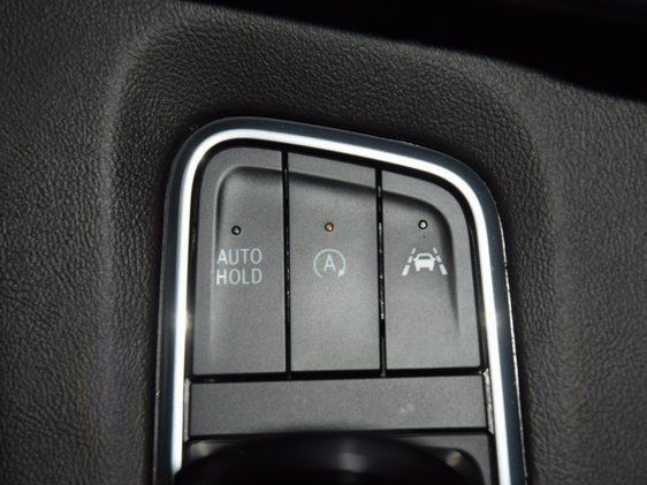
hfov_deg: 17.1
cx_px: 350
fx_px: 2149
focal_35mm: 115
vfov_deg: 12.9
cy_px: 241
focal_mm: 70
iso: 100
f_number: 8
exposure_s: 1/125
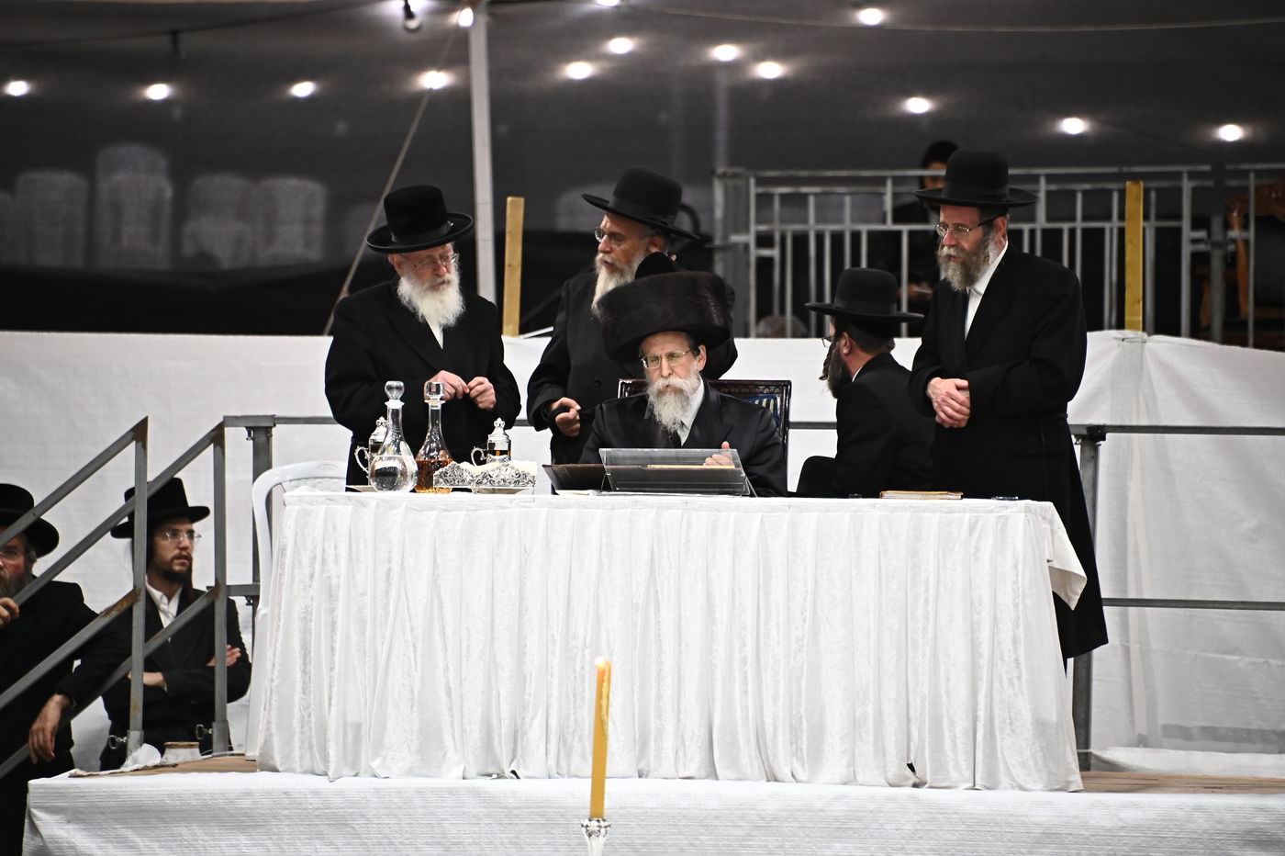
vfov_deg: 4.6
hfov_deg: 6.9
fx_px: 10703
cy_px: 428
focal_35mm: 300
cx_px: 642
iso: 3200
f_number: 5.6
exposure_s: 1/250
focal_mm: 300
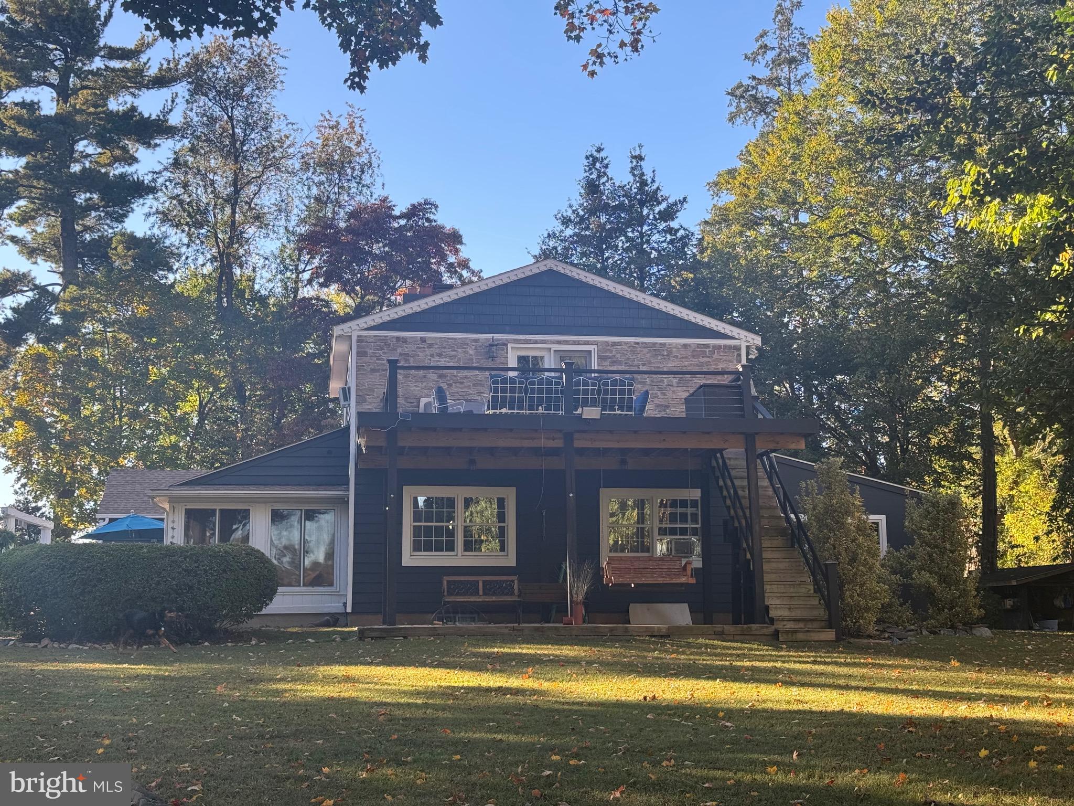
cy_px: 403
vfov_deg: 30.3
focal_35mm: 48
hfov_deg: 39.7
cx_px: 537
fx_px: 1489
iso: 64
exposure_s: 1/507
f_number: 1.78
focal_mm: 6.76
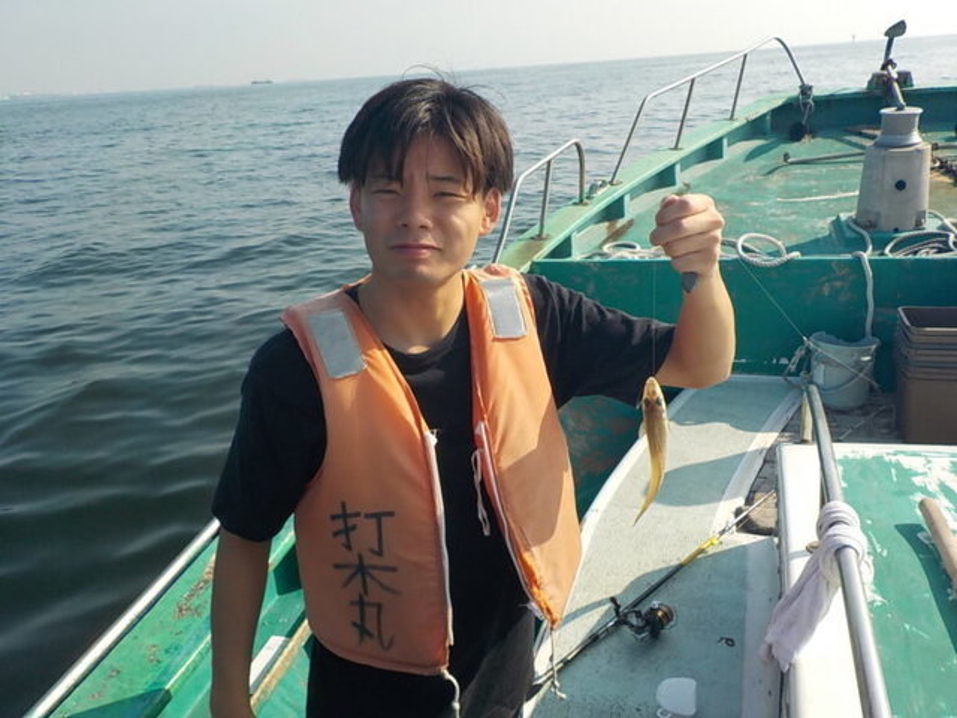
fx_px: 829
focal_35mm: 30
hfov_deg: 60.0
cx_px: 478
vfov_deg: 46.8
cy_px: 359
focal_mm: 4.1
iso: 125
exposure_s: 1/1250
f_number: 3.3
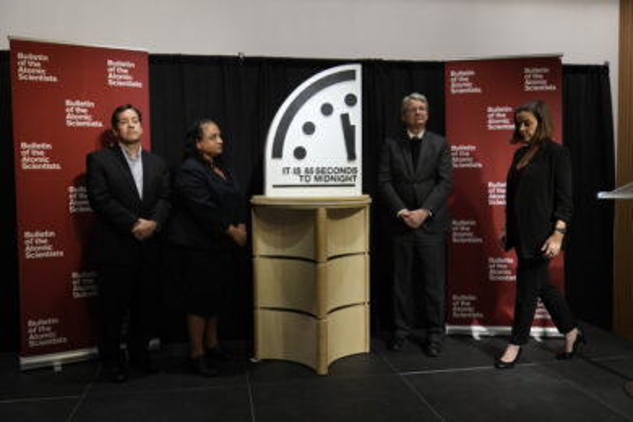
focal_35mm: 31
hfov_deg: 60.3
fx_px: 545
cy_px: 211
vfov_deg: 42.3
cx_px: 316
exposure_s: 1/160
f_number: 2.8
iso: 640
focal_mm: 31
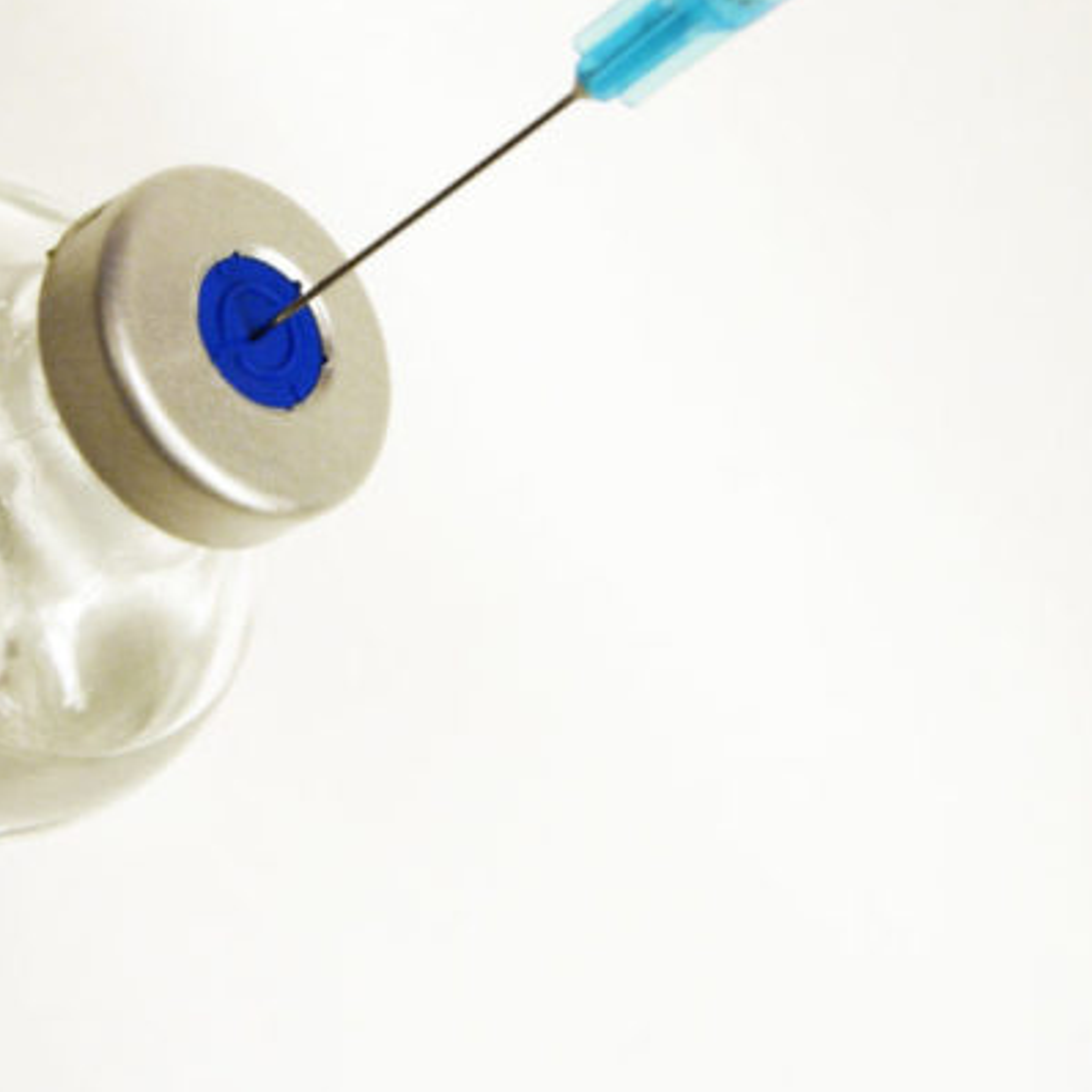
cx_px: 277
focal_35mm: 64
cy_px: 307
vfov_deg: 26.6
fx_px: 2284
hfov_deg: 26.6
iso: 50
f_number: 3.8
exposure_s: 1/35.9
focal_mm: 7.5
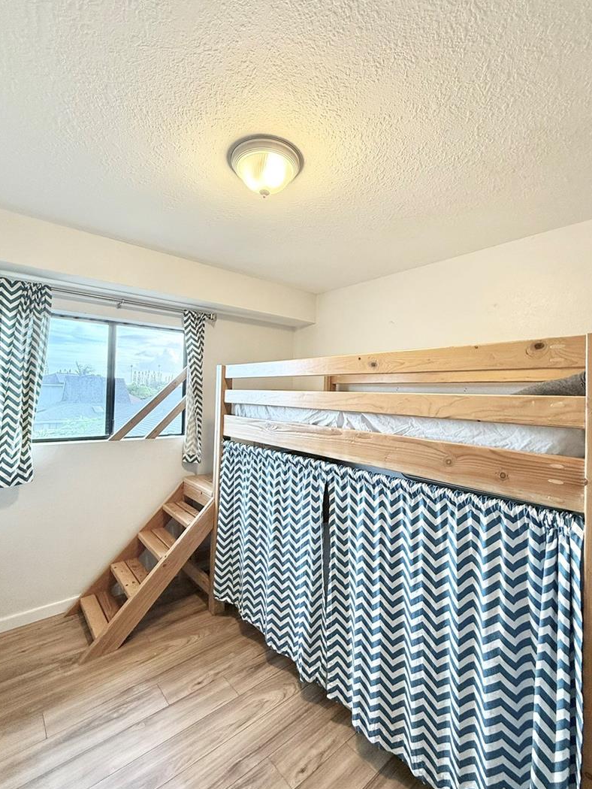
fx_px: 365
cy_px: 388
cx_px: 285
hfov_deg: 78.1
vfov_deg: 94.5
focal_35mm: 16
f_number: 2.2
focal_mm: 2.22
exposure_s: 1/120
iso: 200
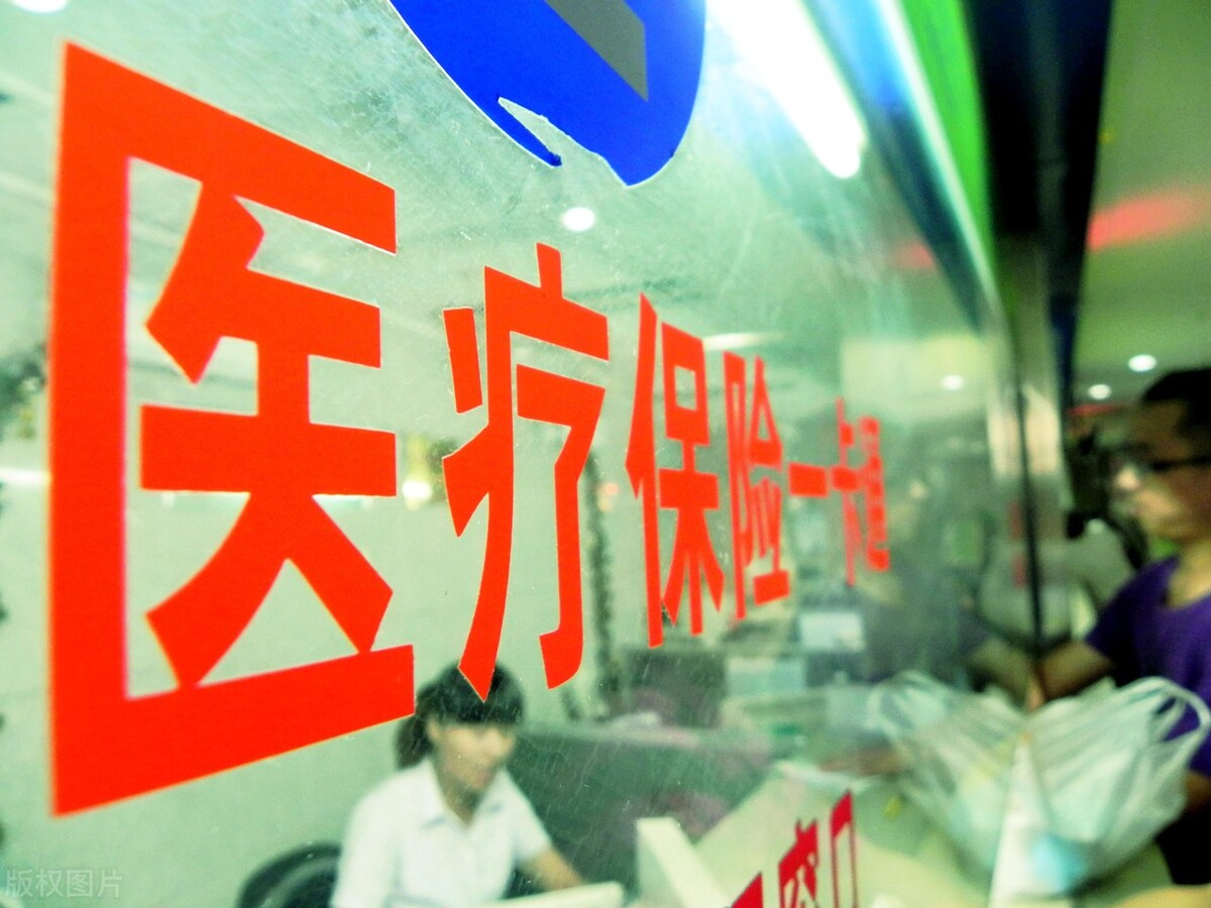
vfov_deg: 53.1
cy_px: 454
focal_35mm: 26
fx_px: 910
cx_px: 606
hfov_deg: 67.3
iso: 400
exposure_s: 1/20.7
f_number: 2.8
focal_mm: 4.6
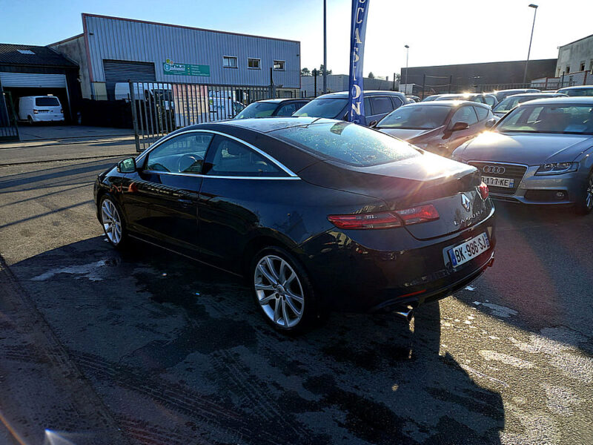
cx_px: 296
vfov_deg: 54.9
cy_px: 222
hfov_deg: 69.4
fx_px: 428
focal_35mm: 25
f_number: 2
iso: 25
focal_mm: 4.6
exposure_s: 1/271
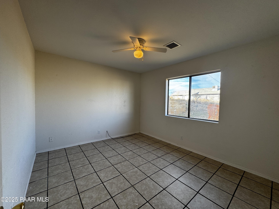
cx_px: 140
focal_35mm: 14
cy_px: 104
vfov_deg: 85.7
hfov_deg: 102.1
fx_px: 113
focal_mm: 2.22
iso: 64
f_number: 2.2
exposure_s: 1/120
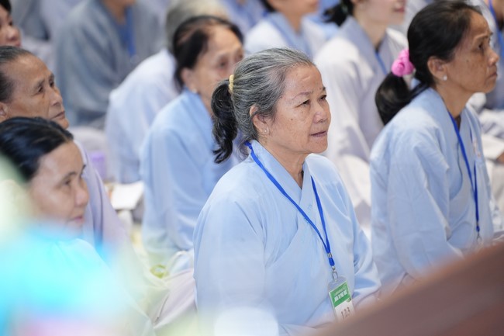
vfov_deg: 9.1
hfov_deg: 13.7
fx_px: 2099
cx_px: 252
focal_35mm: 150
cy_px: 168
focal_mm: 150
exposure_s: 1/160
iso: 2000
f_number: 2.8
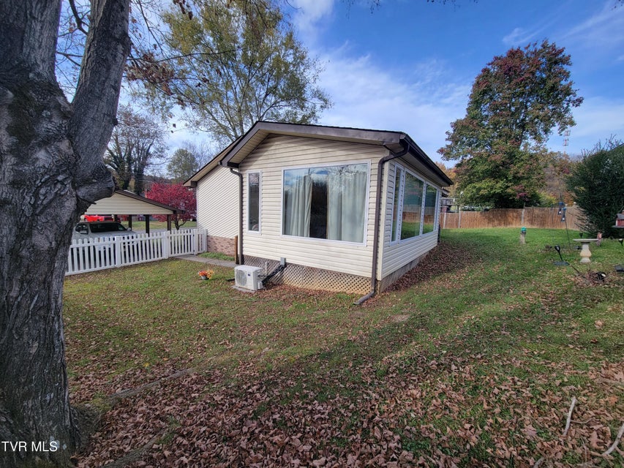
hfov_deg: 106.2
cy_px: 234
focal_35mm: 13
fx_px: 234
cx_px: 312
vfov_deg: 89.9
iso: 50
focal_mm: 2.2
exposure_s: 1/705
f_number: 2.2
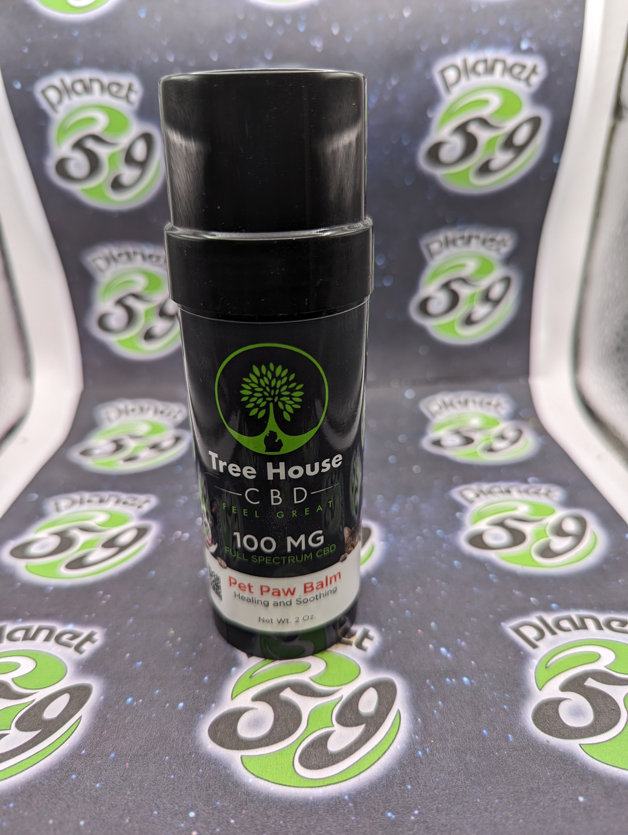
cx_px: 314
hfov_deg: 56.9
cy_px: 418
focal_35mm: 24
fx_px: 579
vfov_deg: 71.5
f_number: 1.85
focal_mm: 6.81
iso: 28
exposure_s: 1/80.5
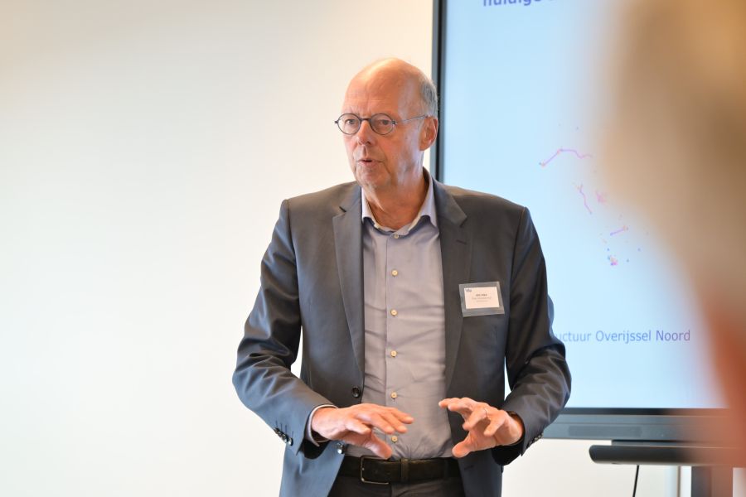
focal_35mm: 140
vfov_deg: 9.8
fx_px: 2901
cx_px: 373
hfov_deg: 14.7
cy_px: 248
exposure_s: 1/125
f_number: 4
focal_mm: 140
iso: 800
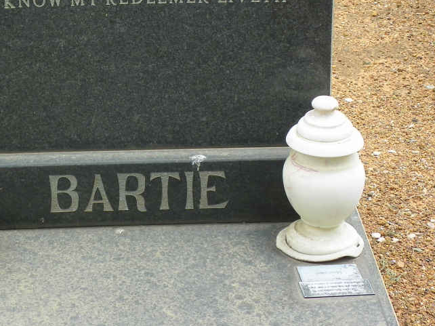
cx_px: 141
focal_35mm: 101
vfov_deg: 14.5
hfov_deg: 19.4
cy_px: 42
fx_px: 1269
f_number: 3.5
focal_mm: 9.6
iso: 64
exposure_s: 1/200
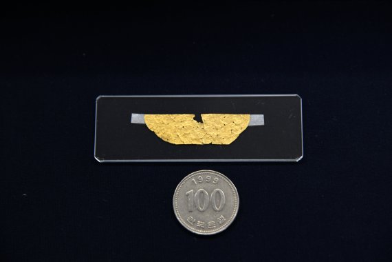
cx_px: 196
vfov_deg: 11.4
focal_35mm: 120
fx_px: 1307
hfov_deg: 17.1
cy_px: 131
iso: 2000
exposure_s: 1/60
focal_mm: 120
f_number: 5.6
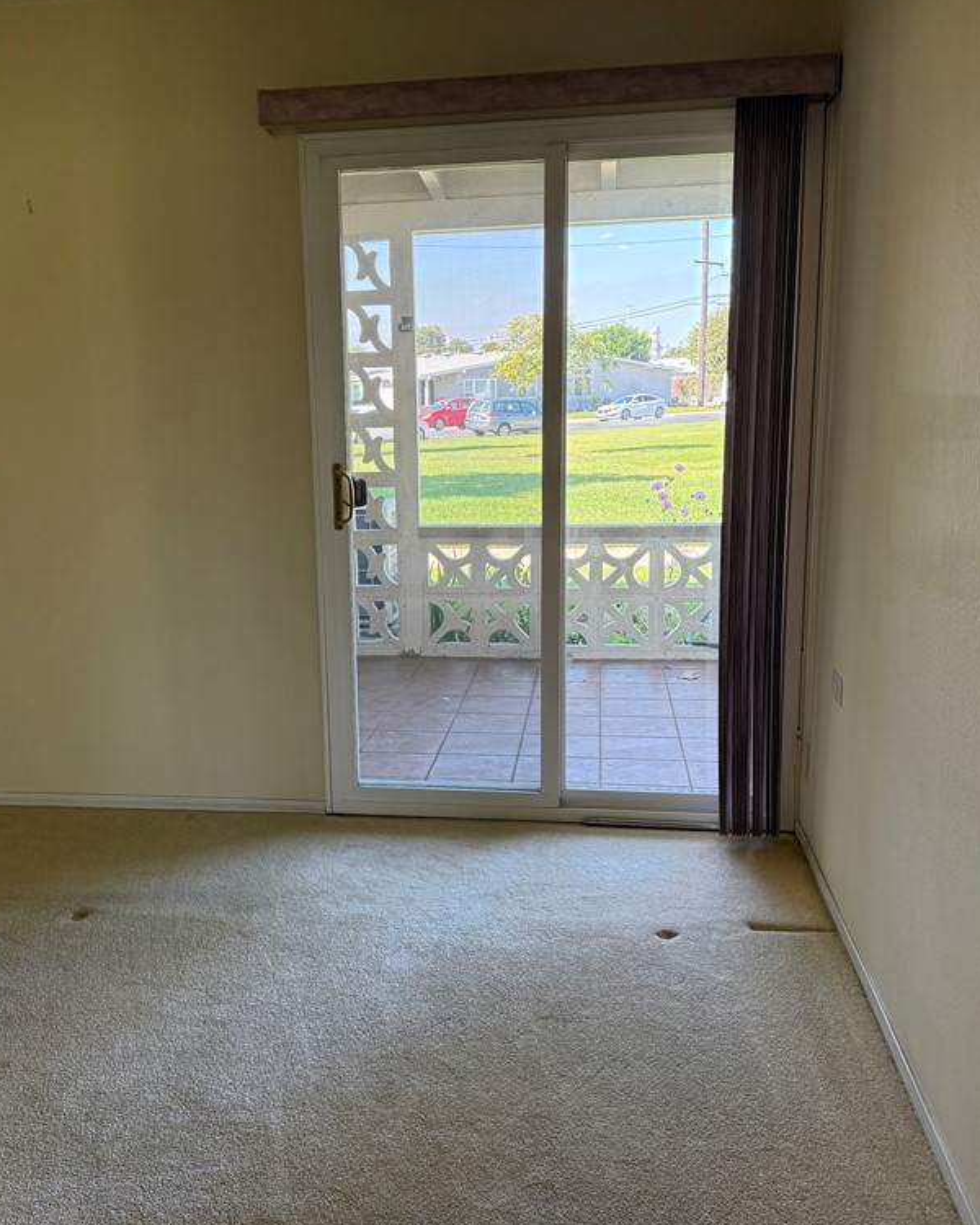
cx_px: 400
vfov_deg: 55.7
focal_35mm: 32
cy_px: 608
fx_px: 1160
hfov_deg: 45.6
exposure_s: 1/230
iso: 200
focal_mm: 6.76
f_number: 1.78
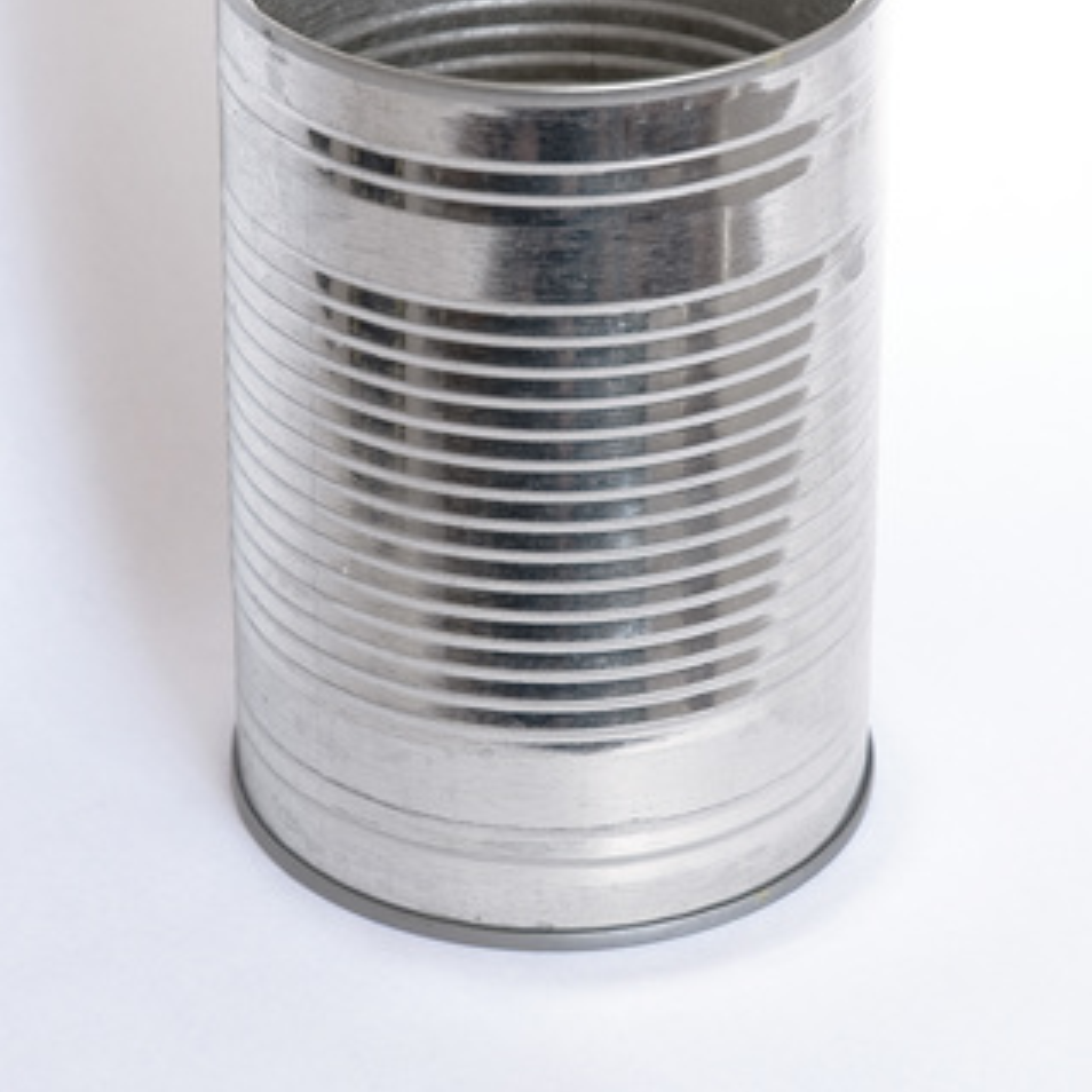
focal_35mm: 135
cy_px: 354
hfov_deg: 12.9
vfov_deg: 12.9
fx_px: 4818
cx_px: 548
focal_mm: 70
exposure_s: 1/3
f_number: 7.1
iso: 100
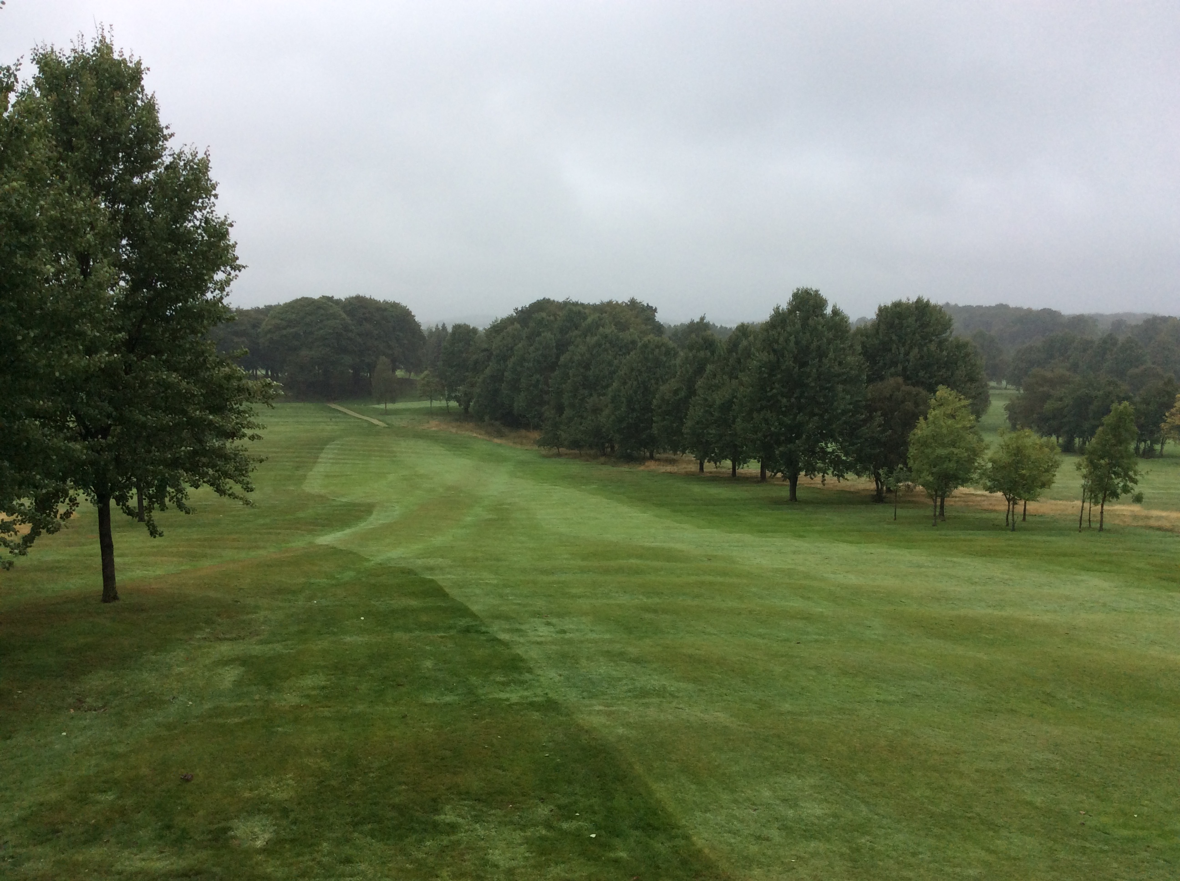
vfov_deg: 44.1
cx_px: 590
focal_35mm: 32
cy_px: 440
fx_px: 1089
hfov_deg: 56.9
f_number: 2.4
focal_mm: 3.3
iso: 32
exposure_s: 1/115
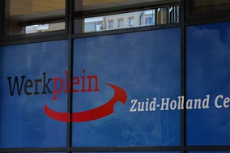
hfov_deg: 12.5
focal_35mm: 165
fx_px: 1054
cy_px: 20
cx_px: 96
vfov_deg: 8.3
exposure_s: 1/250
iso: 800
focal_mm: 52
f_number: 5.6
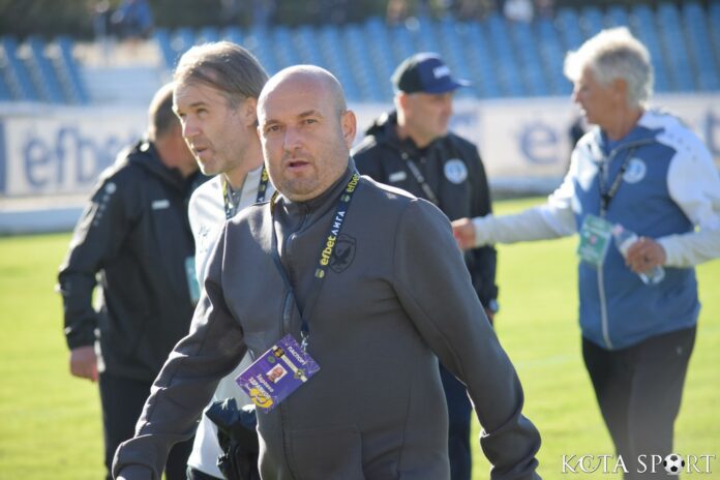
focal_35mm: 202
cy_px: 240
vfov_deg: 6.8
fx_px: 4050
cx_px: 360
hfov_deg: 10.2
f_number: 4.8
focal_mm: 135
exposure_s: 1/800
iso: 400
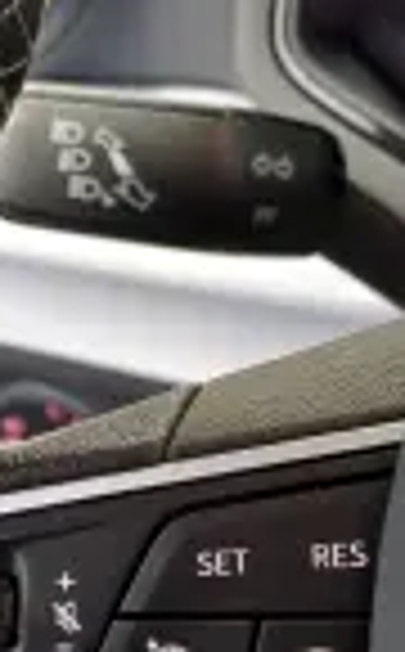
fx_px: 1171
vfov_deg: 30.7
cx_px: 171
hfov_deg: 19.6
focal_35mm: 66
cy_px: 481
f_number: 1.8
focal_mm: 4.65
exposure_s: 1/50
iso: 400
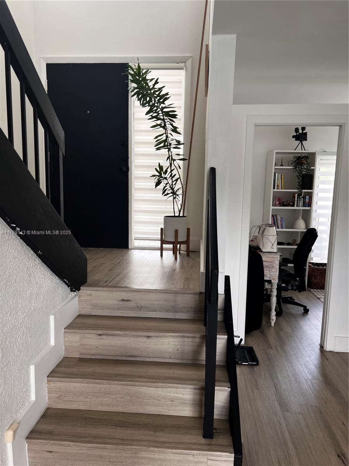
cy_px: 233
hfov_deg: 53.1
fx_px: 350
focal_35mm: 26
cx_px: 174
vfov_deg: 67.3
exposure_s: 1/121
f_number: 1.5
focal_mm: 5.7
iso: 50
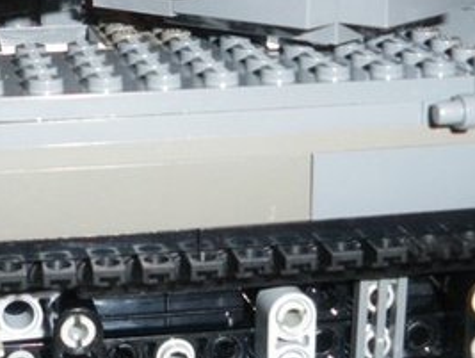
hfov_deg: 22.3
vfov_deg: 17.1
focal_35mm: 86
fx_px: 1182
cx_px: 76
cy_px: 80
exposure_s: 1/50
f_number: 3.5
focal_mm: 6.3
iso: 400
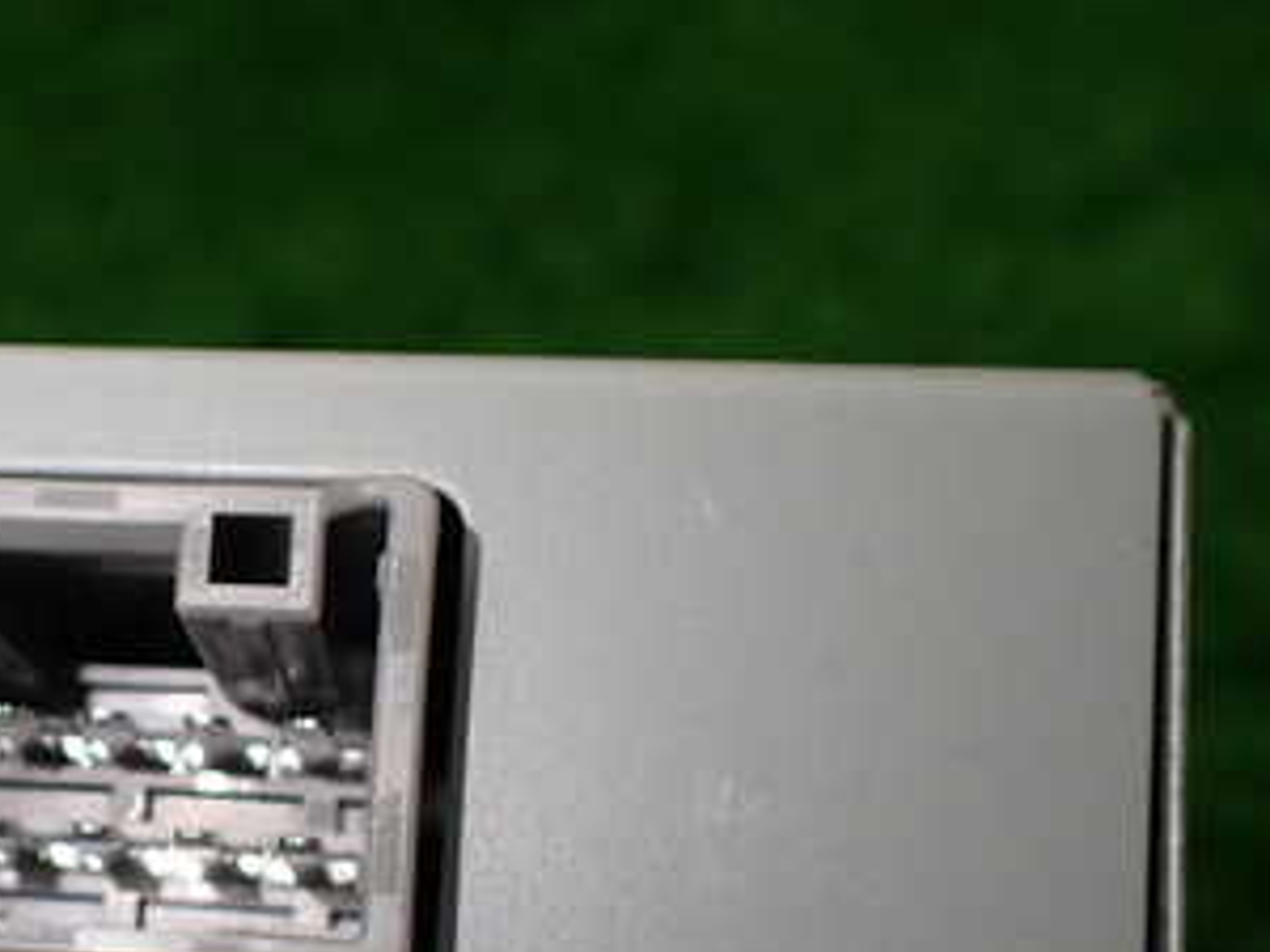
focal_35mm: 60
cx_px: 152
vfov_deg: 23.8
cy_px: 842
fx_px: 2201
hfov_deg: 30.9
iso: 100
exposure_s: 1/125
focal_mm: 5.4
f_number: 2.3
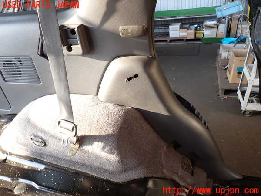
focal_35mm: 25
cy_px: 98
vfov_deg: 54.9
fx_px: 188
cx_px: 130
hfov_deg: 69.4
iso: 100
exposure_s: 1/60
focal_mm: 4.5
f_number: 2.8
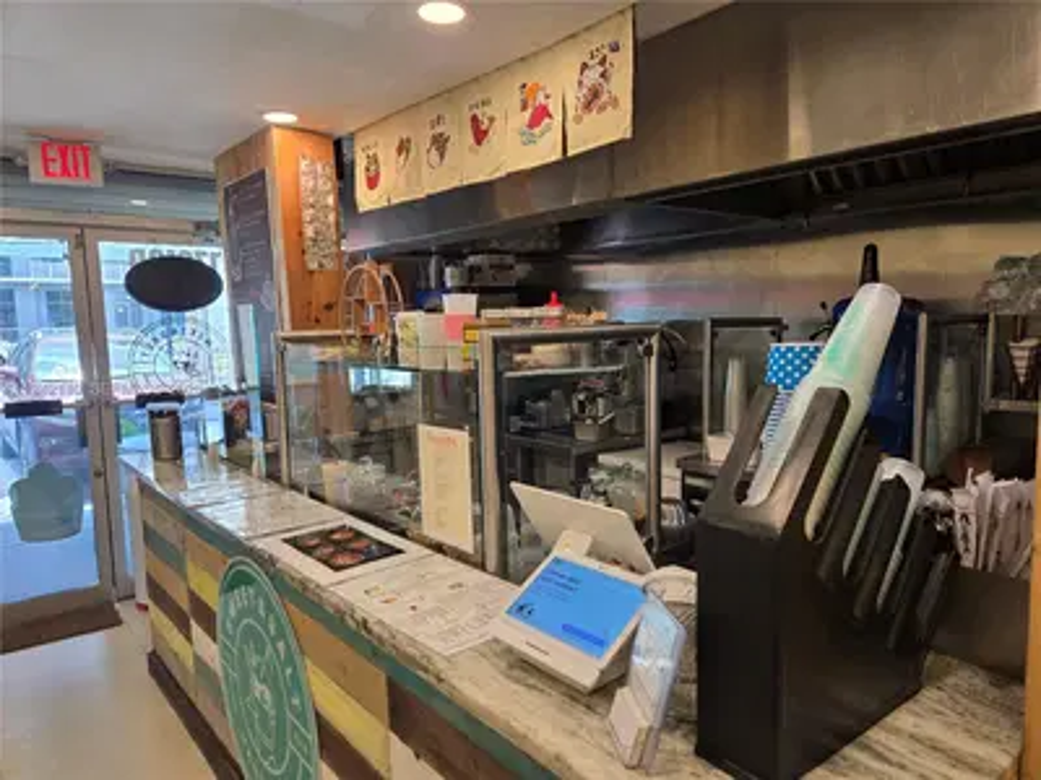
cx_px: 520
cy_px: 390
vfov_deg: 58.9
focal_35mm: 23
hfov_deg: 73.9
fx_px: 692
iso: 64
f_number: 1.8
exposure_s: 1/120
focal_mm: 5.4
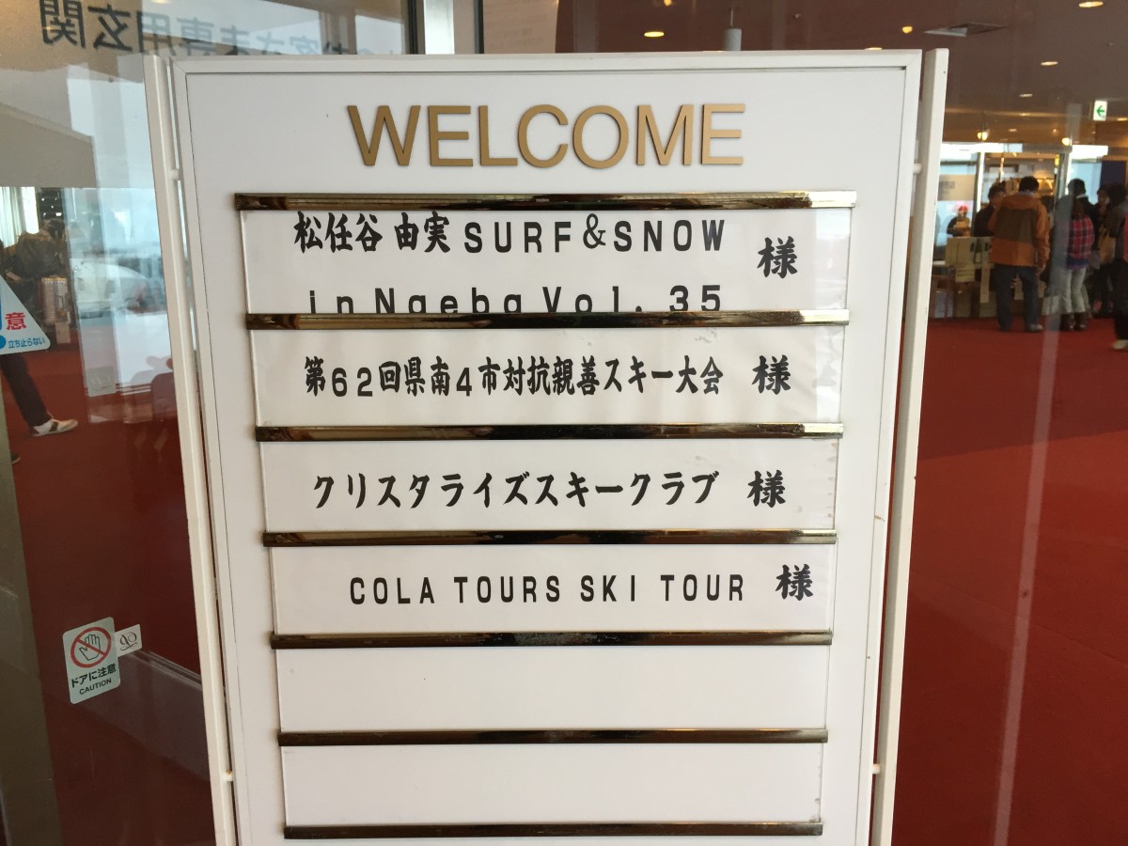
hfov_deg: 61.7
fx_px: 945
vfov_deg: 48.2
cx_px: 564
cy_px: 423
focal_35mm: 29
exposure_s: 1/30
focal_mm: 4.15
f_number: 2.2
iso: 64
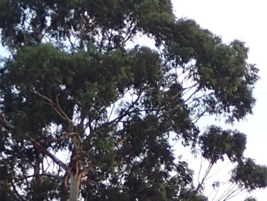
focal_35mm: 205
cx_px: 203
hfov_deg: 9.6
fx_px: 1582
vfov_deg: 7.2
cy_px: 223
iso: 125
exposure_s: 1/125
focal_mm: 10.35
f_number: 3.5
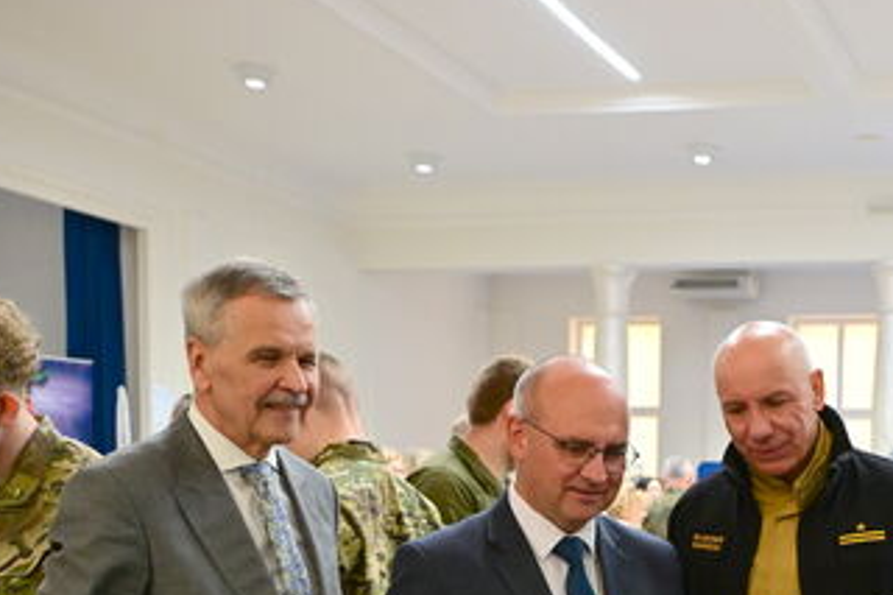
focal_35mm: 60
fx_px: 1488
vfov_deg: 21.5
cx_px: 804
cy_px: 641
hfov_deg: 31.8
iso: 1800
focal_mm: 24
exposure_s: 1/100
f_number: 4
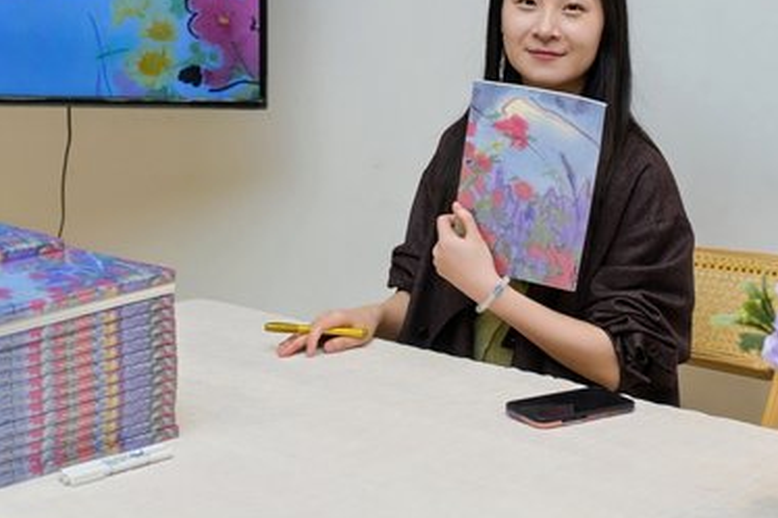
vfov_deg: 17.5
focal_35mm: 77
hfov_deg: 26.3
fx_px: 1663
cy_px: 63
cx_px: 329
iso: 500
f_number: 2.8
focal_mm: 36
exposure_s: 1/200
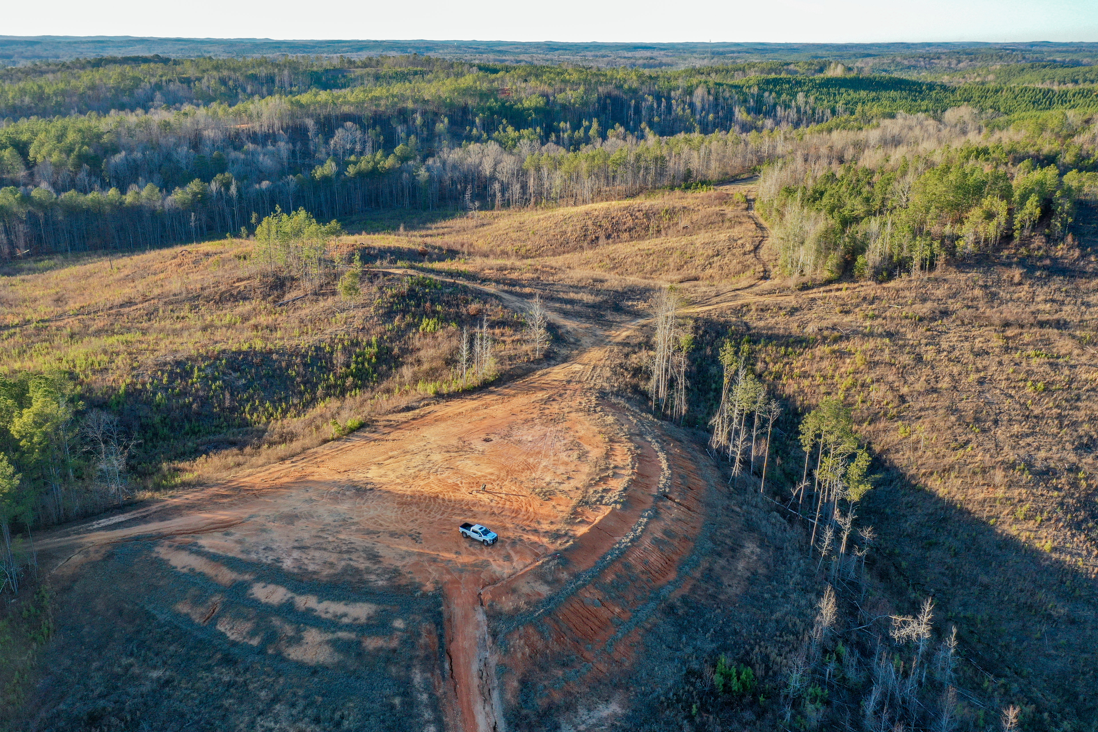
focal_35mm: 31
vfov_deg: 42.3
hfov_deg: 60.2
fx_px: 945
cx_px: 505
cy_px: 377
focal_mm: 10.26
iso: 100
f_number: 5.6
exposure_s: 1/100
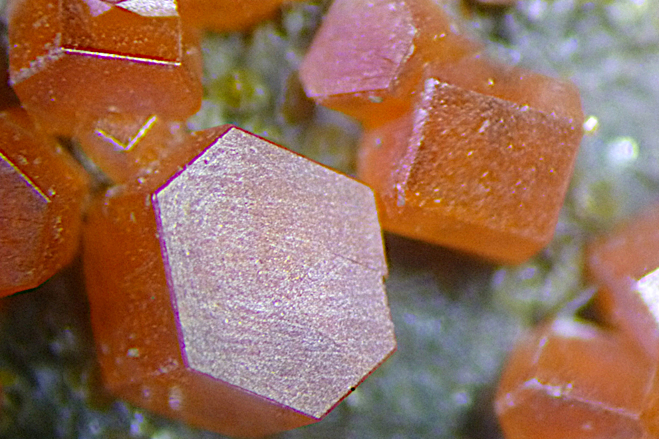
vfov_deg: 13.0
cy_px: 220
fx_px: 1921
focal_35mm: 105
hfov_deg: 19.5
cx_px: 330
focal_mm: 18
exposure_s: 1/40
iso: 400
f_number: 5.7
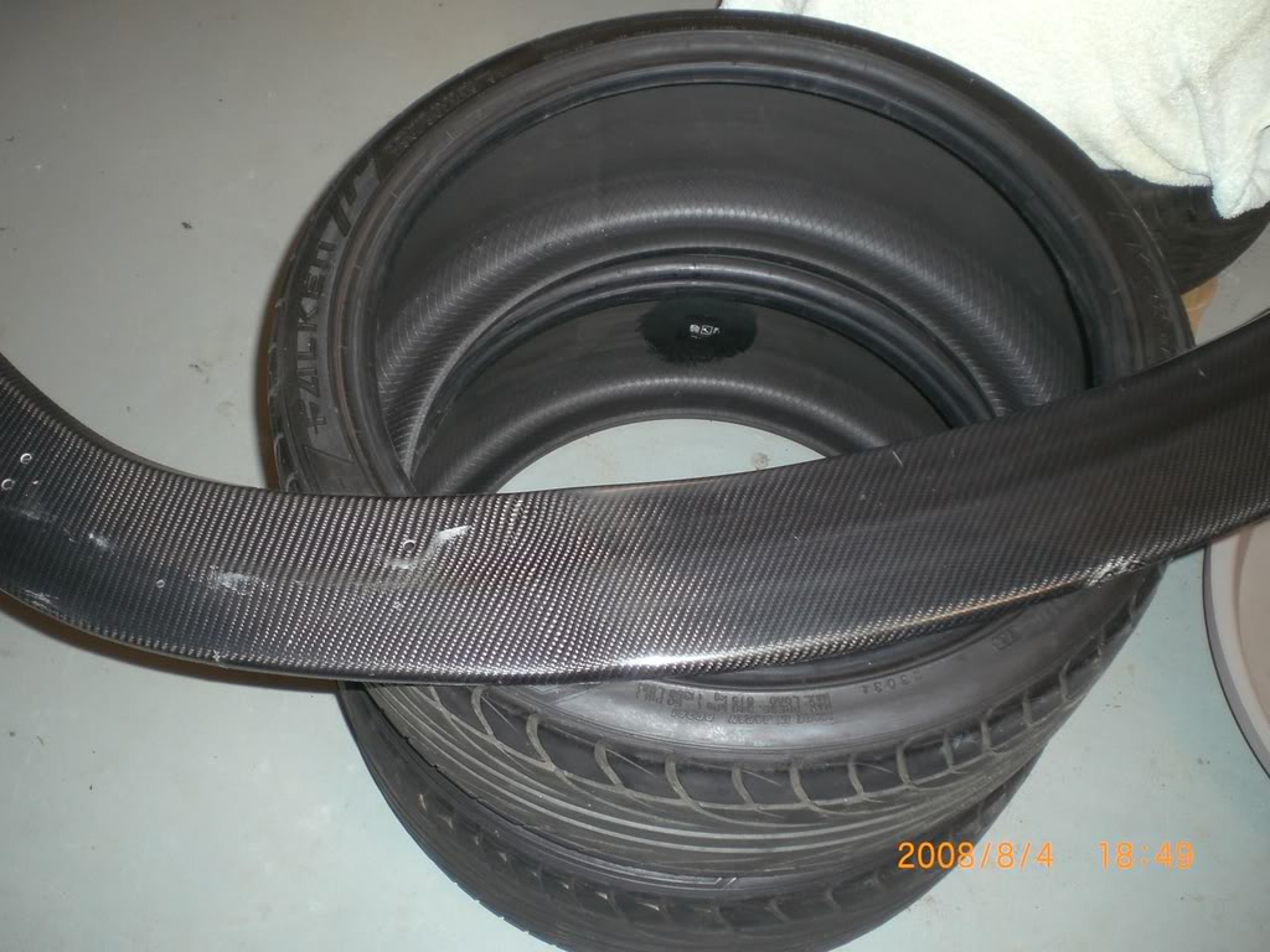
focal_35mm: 38
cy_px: 476
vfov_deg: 37.7
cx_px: 635
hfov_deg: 49.0
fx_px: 1394
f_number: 3.1
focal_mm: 6.3
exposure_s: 1/60
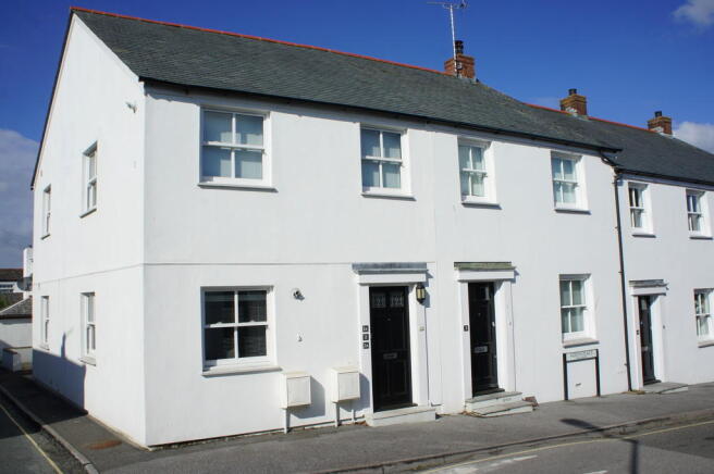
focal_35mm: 27
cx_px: 357
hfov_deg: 67.4
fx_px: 535
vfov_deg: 47.8
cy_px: 237
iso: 200
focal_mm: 18
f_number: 13
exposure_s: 1/400
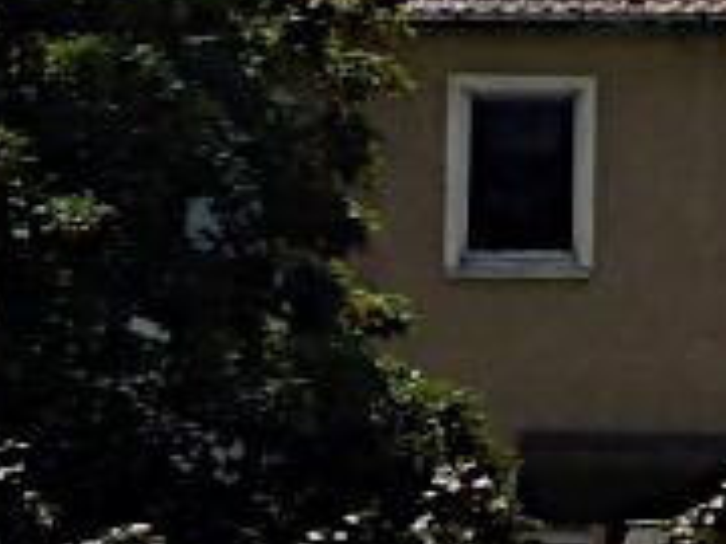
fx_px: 8263
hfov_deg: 4.8
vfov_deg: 3.8
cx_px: 2299
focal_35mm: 394
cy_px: 206
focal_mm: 9.7
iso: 80
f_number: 5
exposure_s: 1/500
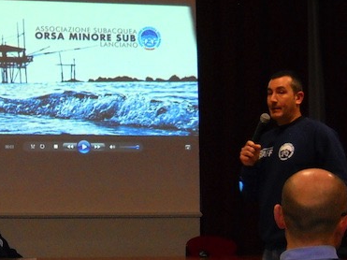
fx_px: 1062
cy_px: 149
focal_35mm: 106
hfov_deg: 18.0
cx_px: -25
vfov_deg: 14.0
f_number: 3.1
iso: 400
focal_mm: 6.72
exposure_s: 1/30
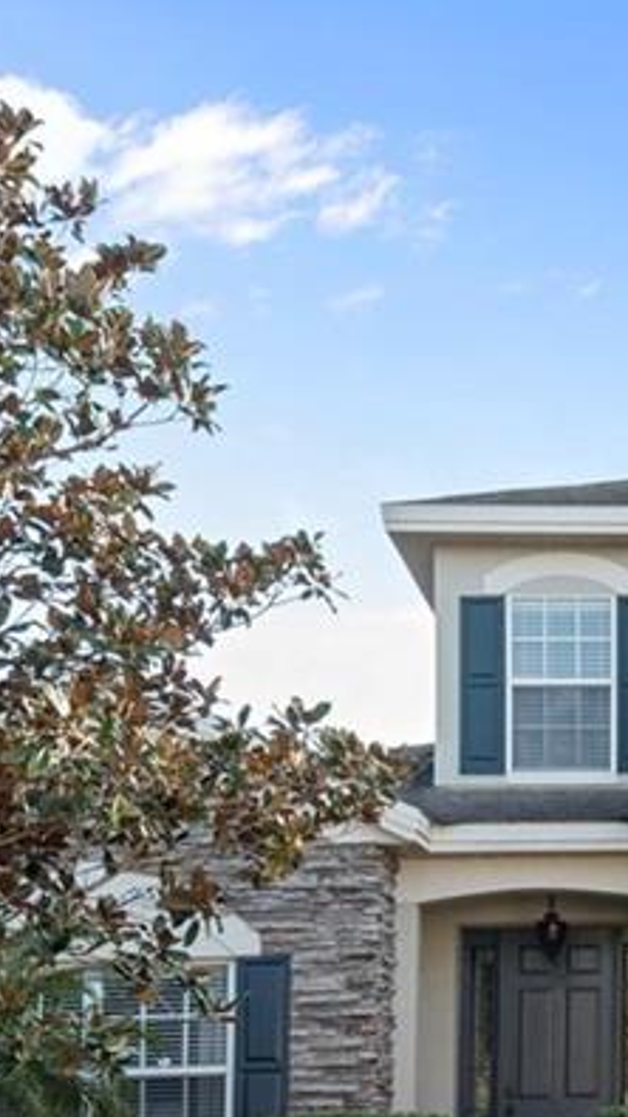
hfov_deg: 27.2
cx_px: 769
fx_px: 1126
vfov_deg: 51.4
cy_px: 779
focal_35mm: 38
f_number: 8
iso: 250
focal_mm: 14
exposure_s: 1/160
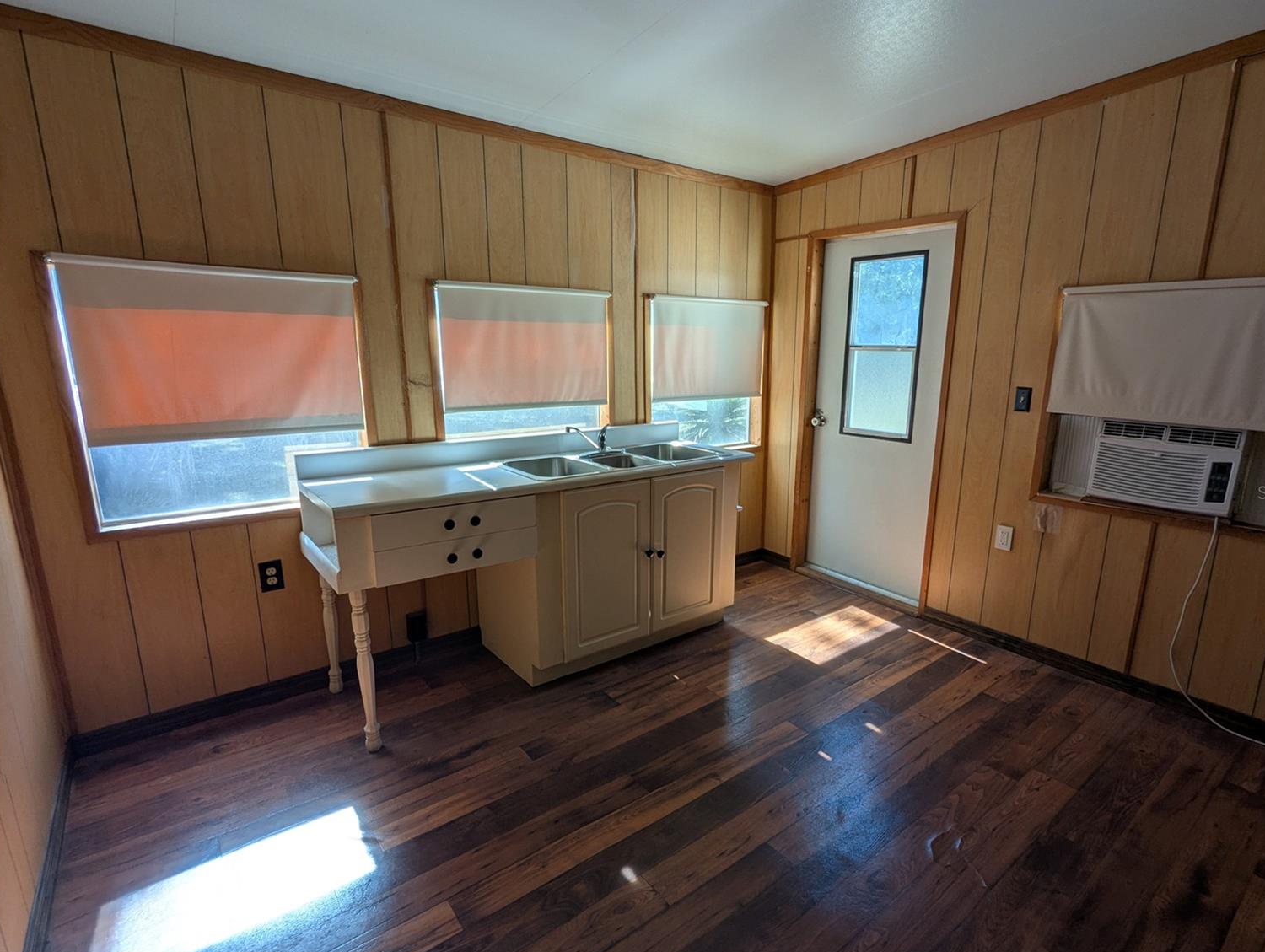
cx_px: 665
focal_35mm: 17
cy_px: 492
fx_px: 622
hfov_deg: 90.9
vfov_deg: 74.8
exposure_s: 1/210
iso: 66
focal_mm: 2.35
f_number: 2.2
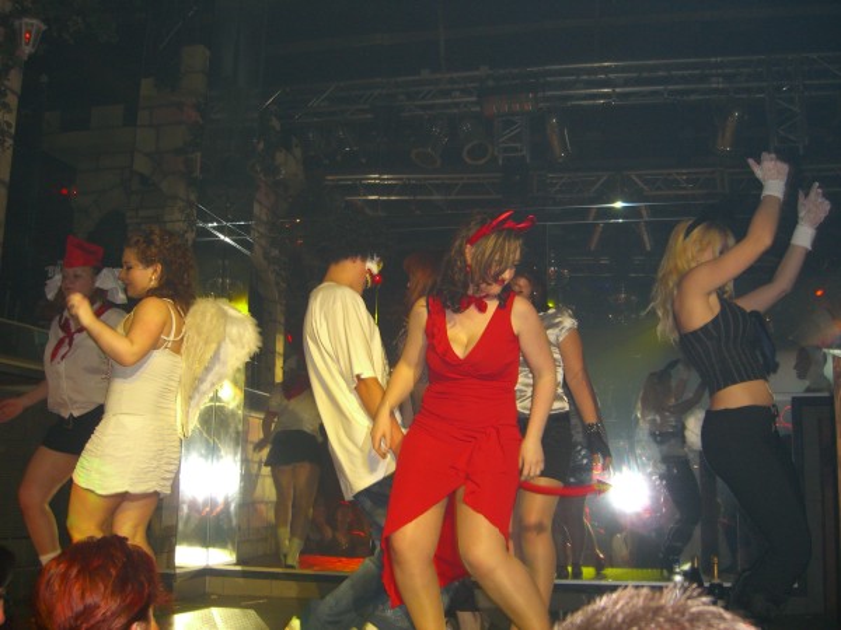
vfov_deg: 37.7
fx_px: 923
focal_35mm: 38
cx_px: 420
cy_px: 315
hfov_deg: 49.0
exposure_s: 1/60
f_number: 2.8
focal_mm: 7.9
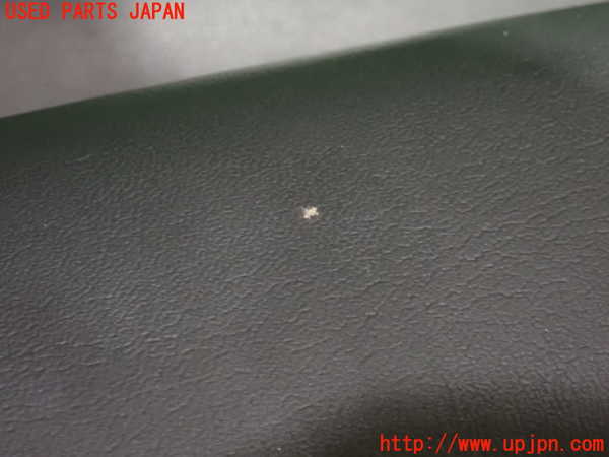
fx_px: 1249
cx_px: 304
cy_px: 228
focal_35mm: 71
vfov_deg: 20.7
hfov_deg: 27.4
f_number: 3.9
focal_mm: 12.73
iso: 1600
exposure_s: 1/10
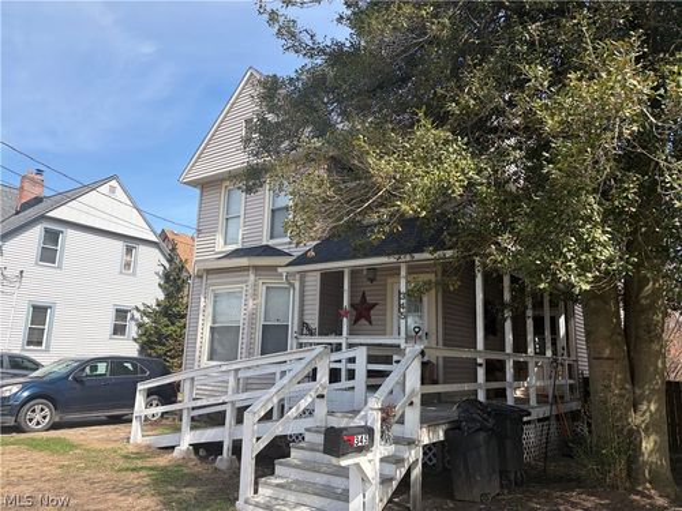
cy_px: 256
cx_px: 341
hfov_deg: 67.3
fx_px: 512
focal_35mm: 26
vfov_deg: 53.1
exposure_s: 1/1626
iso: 50
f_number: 1.6
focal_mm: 5.96
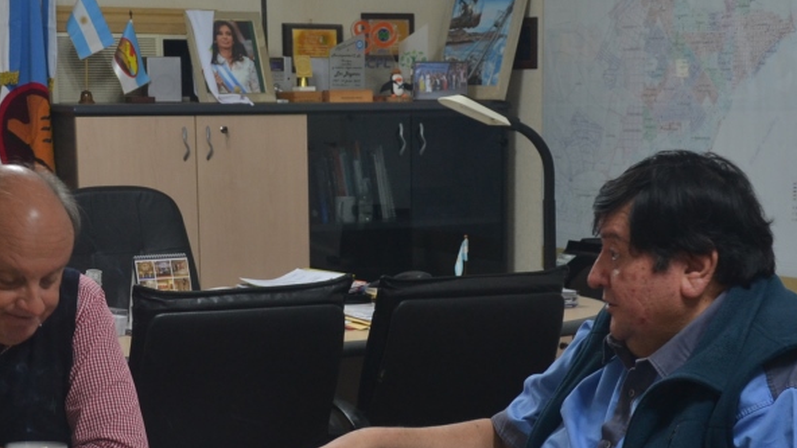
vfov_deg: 13.8
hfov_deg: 24.5
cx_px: 420
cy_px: 381
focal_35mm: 87
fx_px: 1839
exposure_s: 1/25
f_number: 4.2
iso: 400
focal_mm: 32
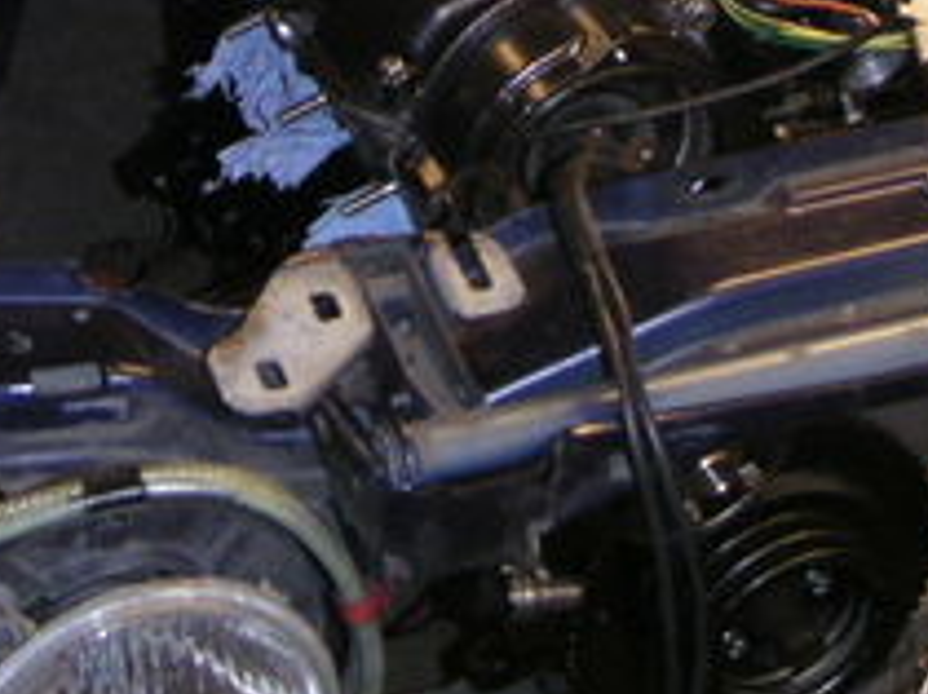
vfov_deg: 12.5
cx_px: 424
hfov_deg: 17.4
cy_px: -287
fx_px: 3026
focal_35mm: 113
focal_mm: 5.7
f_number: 2.8
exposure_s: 1/45
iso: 160
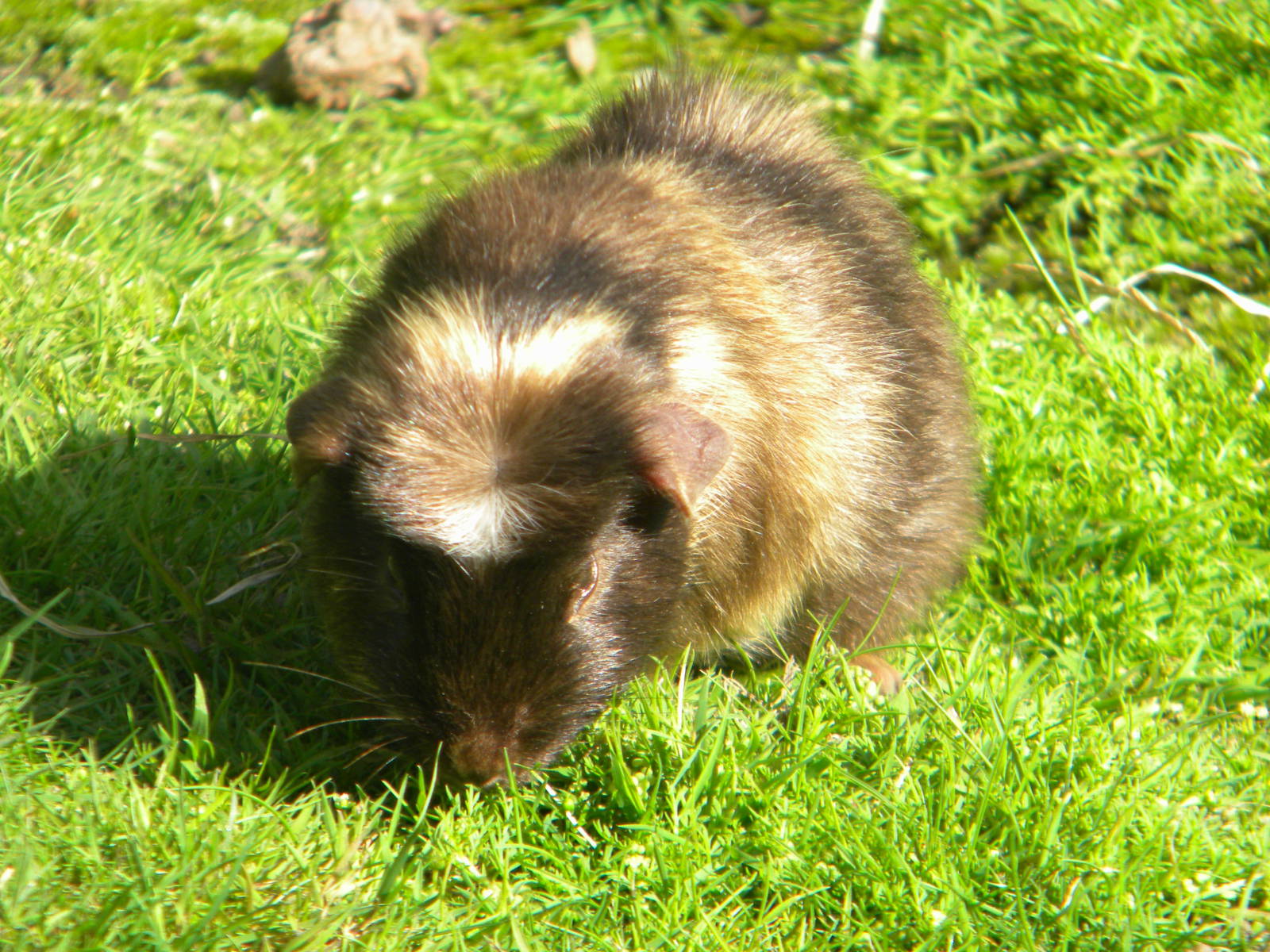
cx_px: 635
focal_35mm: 414
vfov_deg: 3.6
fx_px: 15189
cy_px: 476
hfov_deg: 4.8
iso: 116
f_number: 5.4
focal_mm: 75
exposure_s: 1/250
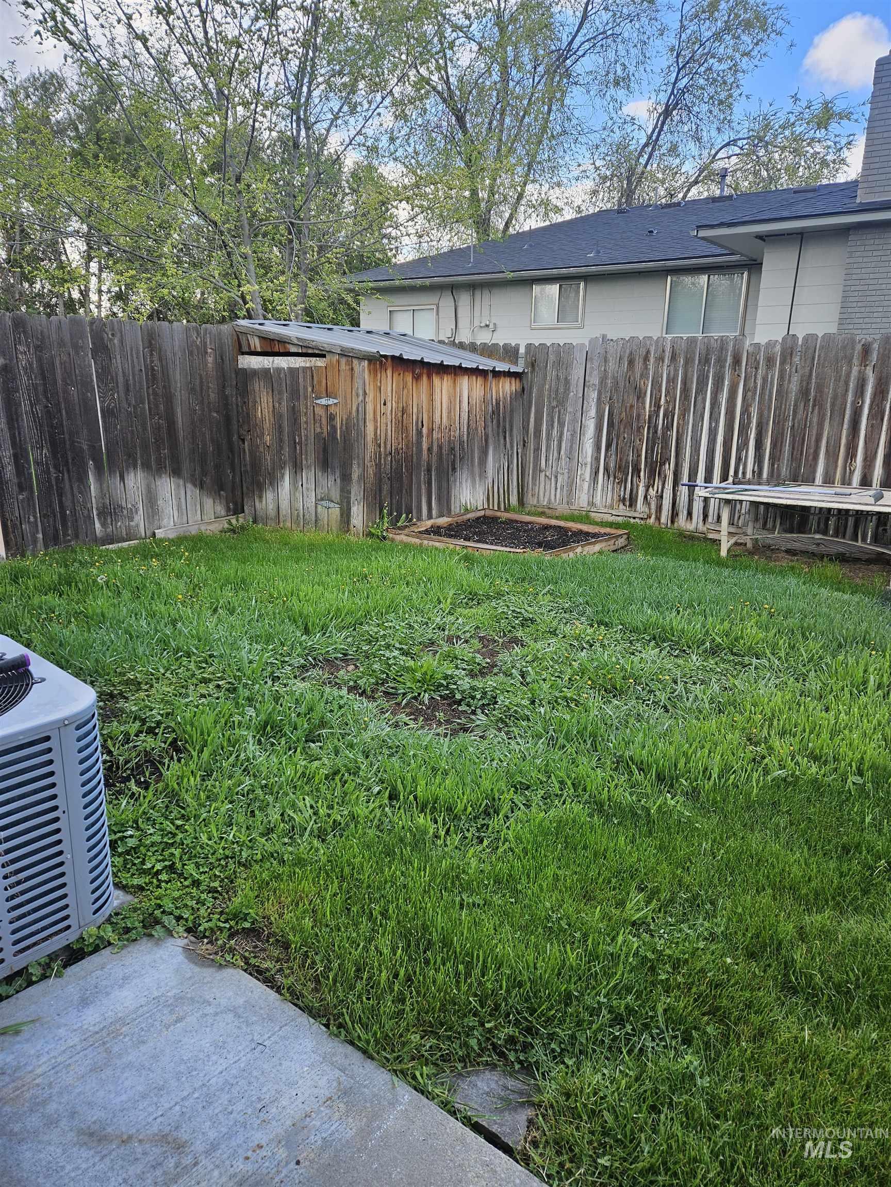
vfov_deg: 73.9
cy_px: 594
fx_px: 789
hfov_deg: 58.9
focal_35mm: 23
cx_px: 446
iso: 25
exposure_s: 1/261
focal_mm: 5.4
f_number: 1.8
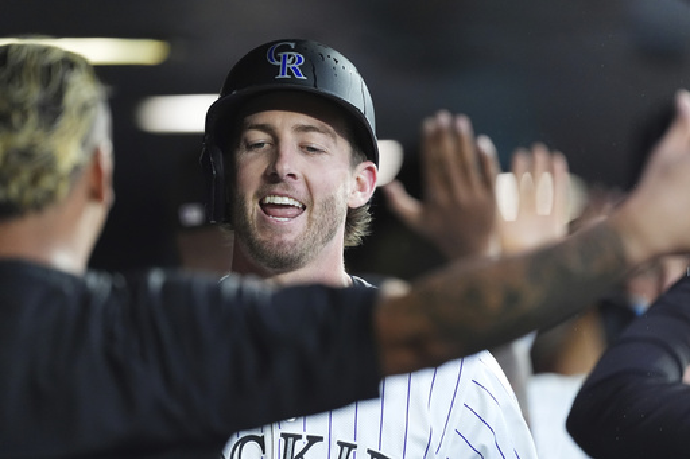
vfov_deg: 2.3
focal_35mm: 600
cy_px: 230
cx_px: 345
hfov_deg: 3.4
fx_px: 11496
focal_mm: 600
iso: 4000
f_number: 4
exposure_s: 1/640
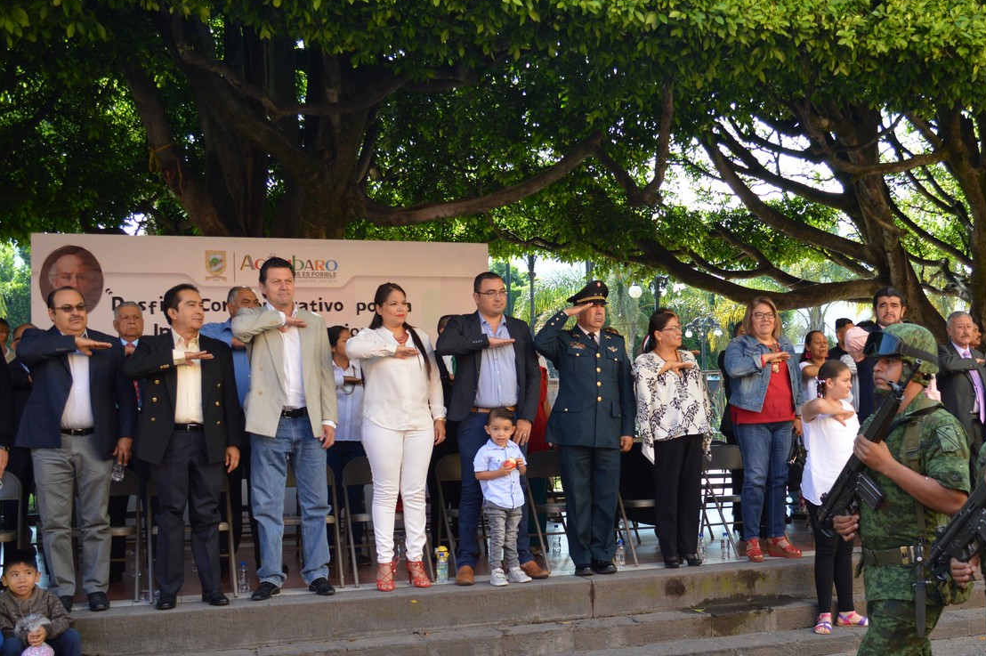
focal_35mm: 39
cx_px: 611
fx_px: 1067
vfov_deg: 34.0
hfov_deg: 49.1
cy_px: 417
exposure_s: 1/500
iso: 450
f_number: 3.5
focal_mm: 18
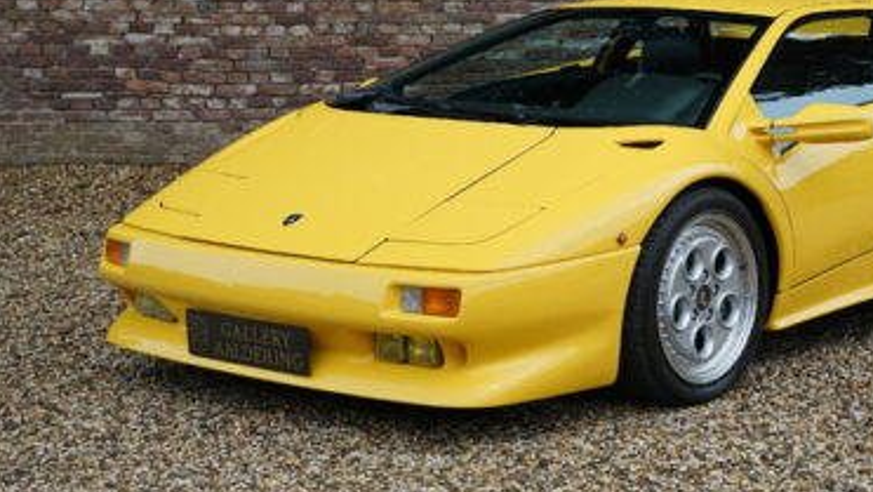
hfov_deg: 25.2
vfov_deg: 14.5
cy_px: 99
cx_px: 664
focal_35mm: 83
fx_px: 1926
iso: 100
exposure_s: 1/160
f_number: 4
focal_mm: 49.1
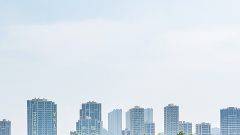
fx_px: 783
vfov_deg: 9.8
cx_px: 93
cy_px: 144
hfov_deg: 17.4
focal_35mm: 123
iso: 100
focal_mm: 62
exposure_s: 1/80
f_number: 14
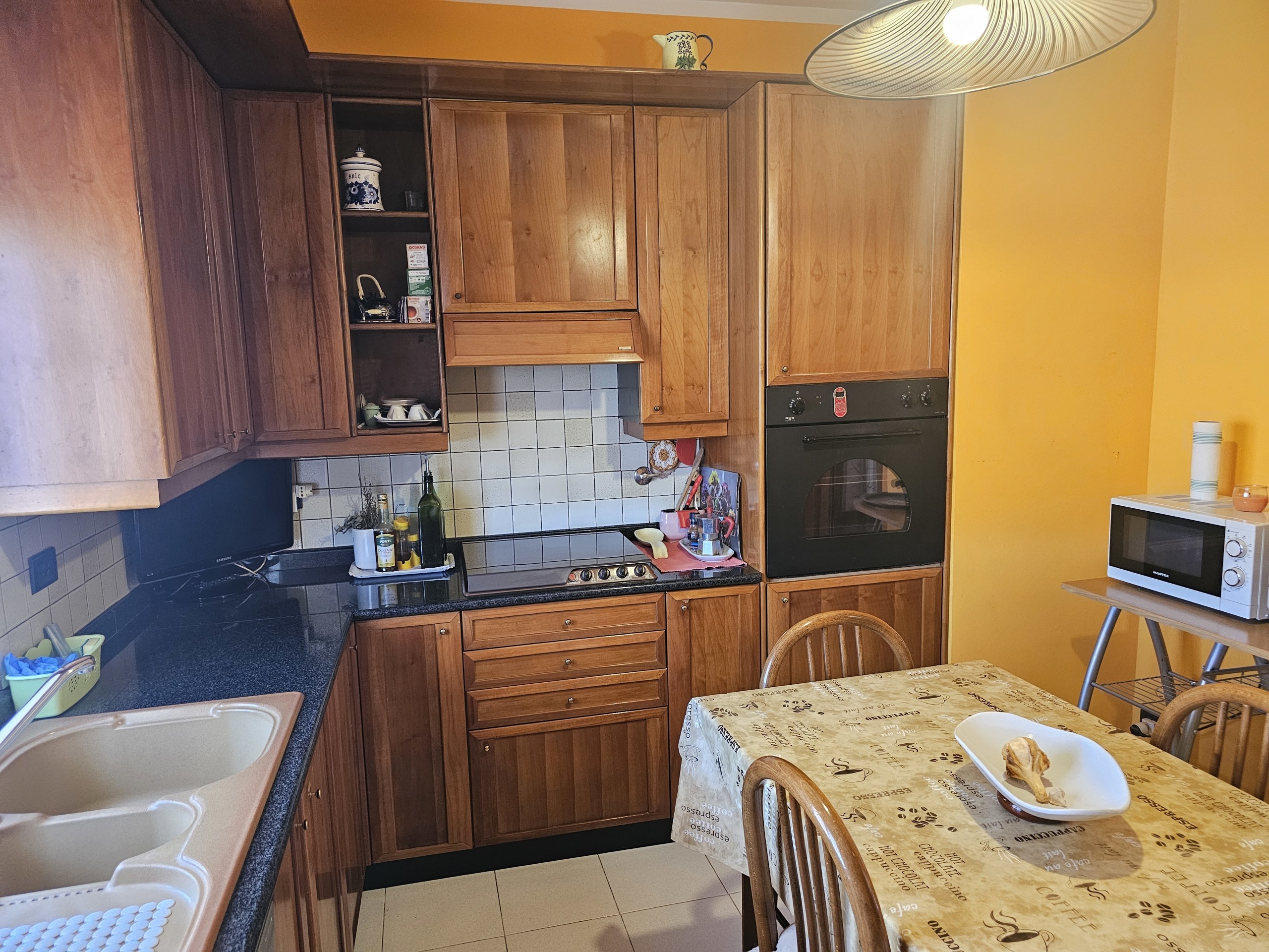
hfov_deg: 73.9
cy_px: 476
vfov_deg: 58.9
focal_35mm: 23
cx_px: 634
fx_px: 843
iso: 640
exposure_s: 1/100
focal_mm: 6.3
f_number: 1.7
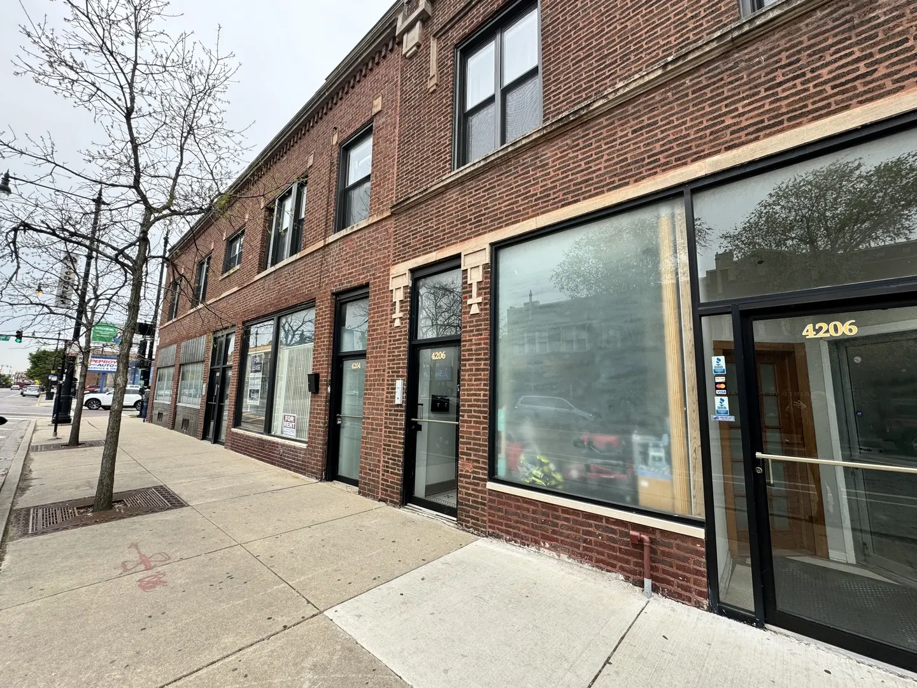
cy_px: 344
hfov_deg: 102.1
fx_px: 371
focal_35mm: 14
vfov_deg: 85.7
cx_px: 458
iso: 50
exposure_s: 1/416
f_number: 2.2
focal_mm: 2.22
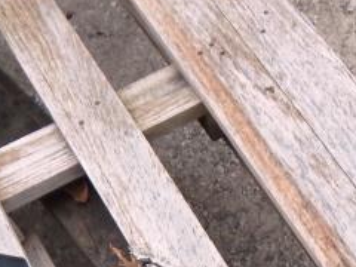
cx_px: 386
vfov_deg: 13.5
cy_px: 533
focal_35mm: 94
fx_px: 967
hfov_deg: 20.0
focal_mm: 4
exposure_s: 1/60
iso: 125
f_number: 3
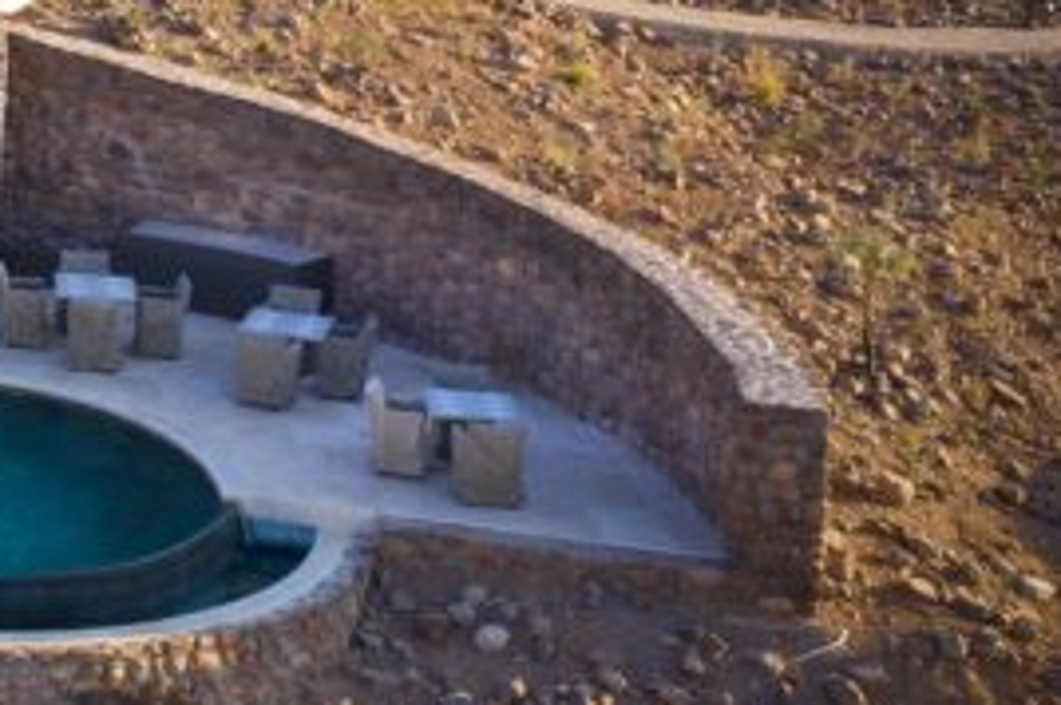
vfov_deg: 12.5
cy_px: -107
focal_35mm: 107
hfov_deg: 15.8
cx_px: -946
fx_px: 3150
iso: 100
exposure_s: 1/60
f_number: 8
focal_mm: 10.26
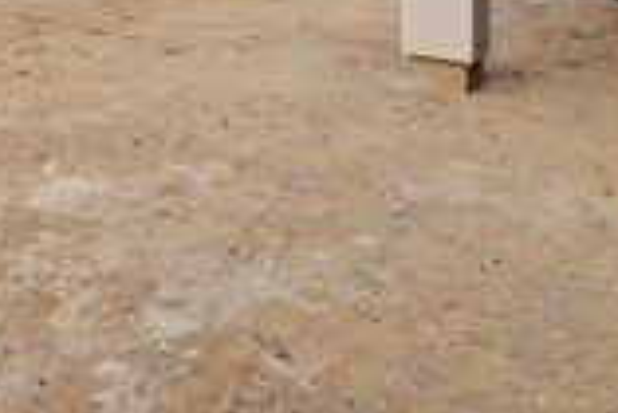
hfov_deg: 31.8
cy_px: -161
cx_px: -24
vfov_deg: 21.0
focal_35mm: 57
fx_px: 979
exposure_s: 1/200
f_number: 14
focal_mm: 14
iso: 500
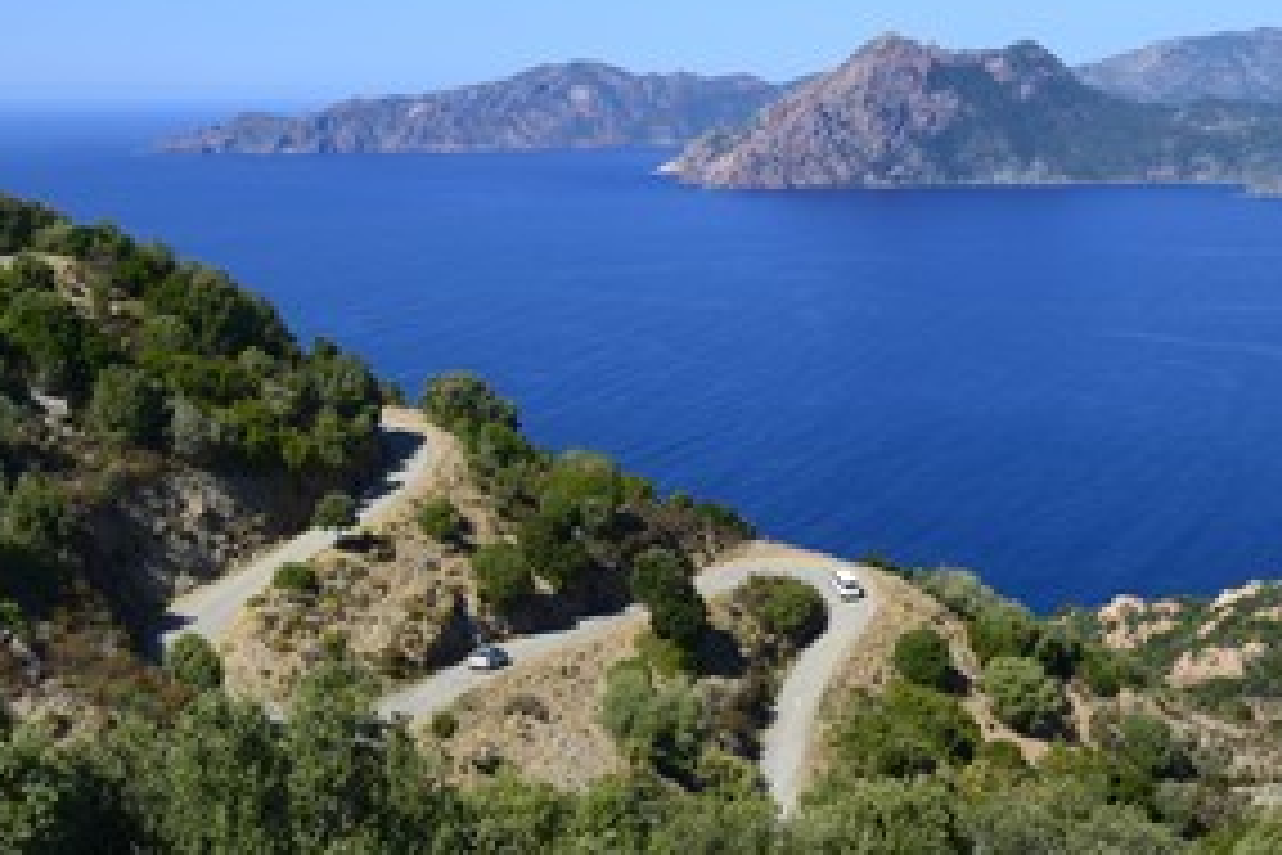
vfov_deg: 25.5
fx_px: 1887
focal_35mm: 53
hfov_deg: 37.1
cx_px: 859
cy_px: 351
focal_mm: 36
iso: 200
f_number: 10
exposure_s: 1/320
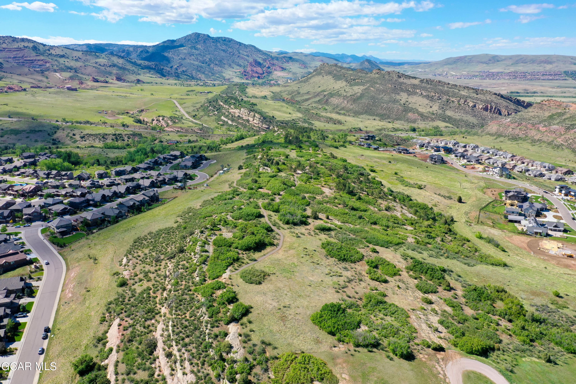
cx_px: 288
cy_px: 192
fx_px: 448
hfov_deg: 65.5
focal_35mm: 28
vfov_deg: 46.4
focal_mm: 10.26
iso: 100
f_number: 5.6
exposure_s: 1/400
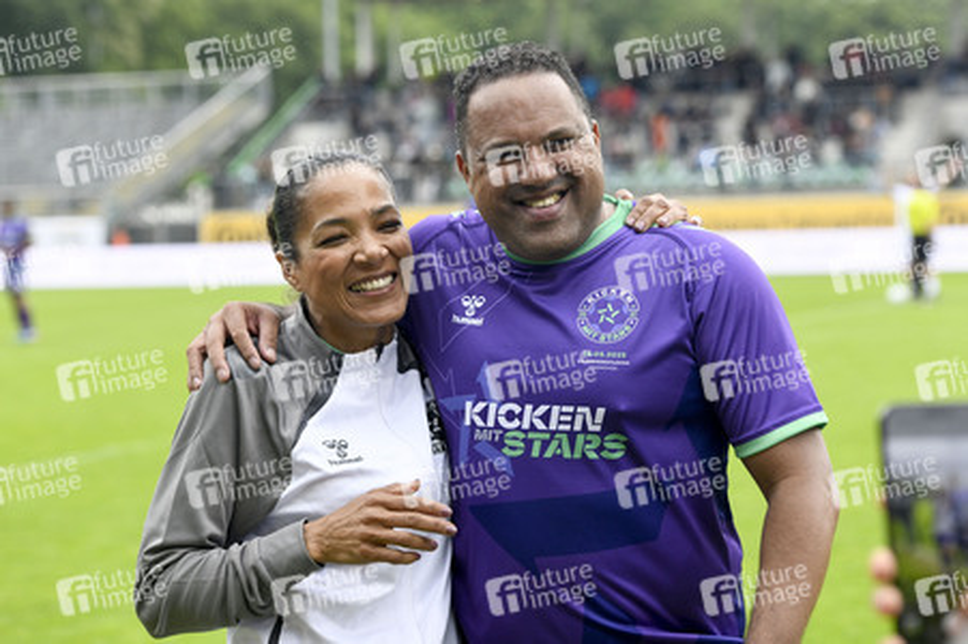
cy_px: 322
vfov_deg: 14.8
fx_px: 2472
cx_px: 484
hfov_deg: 22.2
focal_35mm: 92
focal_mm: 92
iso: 1000
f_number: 5
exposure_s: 1/1250
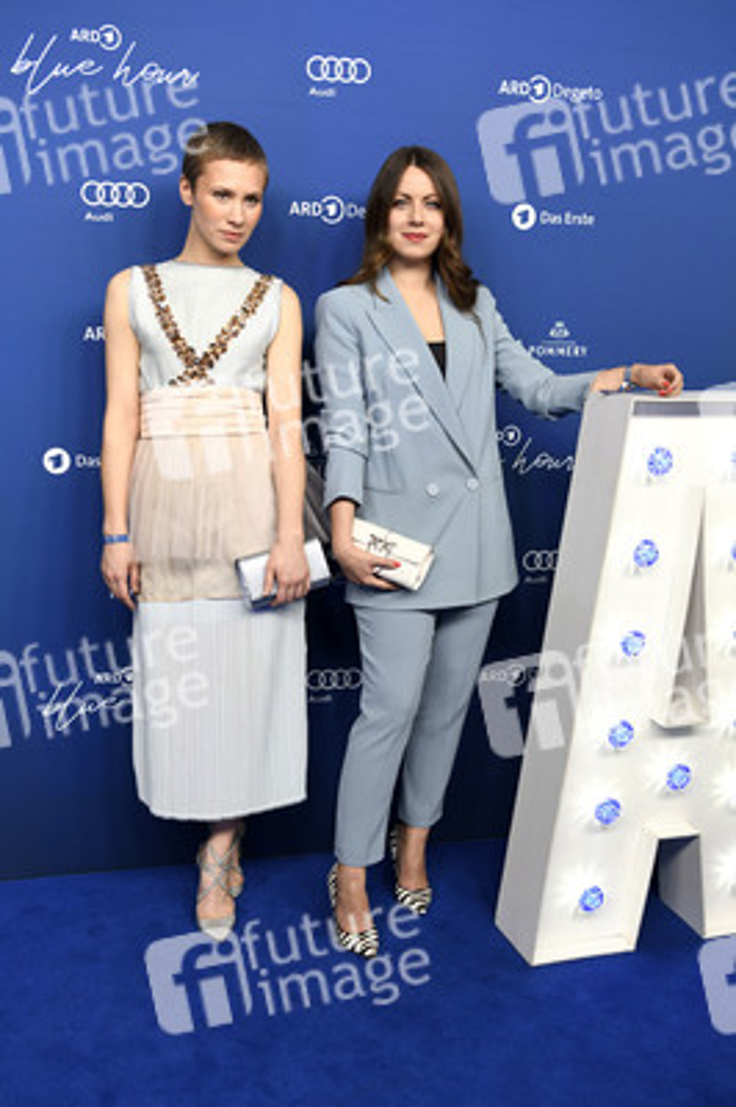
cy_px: 554
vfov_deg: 54.5
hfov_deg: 37.8
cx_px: 368
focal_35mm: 35
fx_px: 1075
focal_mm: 35
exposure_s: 1/250
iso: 800
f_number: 4
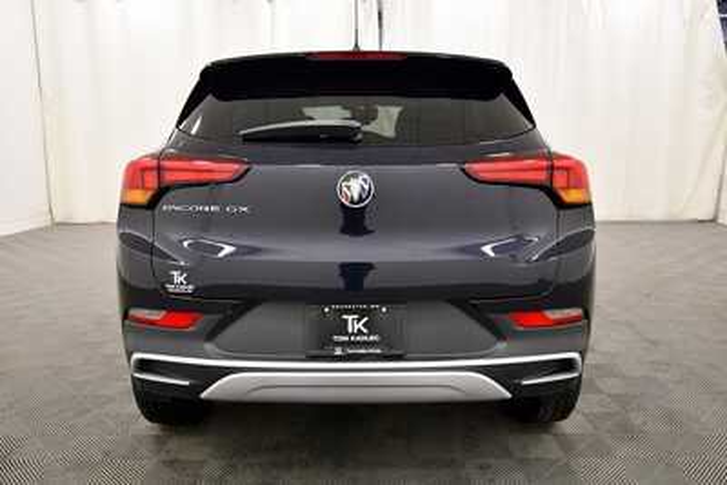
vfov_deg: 46.4
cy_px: 242
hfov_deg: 65.5
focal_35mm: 28
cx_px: 364
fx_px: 566
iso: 1400
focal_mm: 19
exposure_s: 1/125
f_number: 5.6
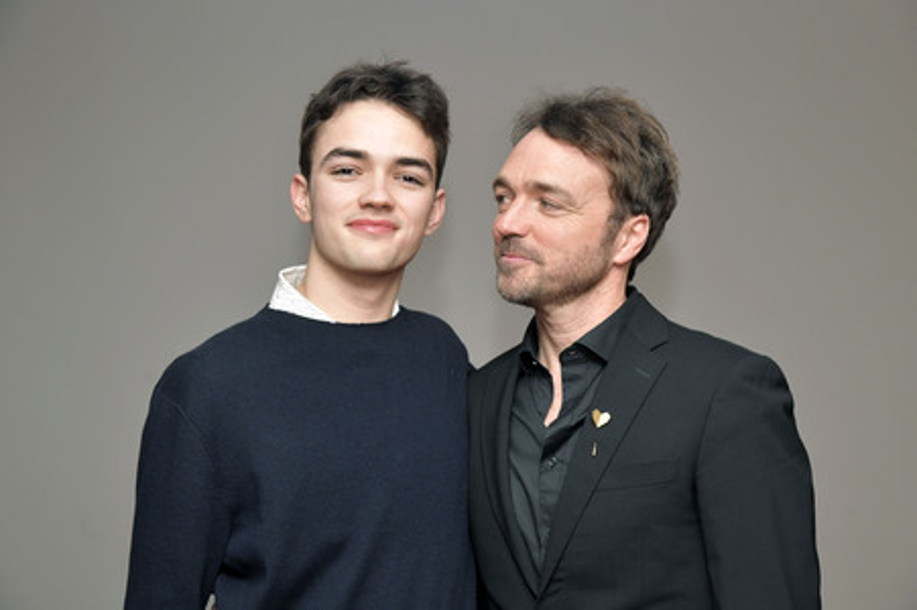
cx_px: 458
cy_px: 305
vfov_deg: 20.9
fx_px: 1654
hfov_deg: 31.0
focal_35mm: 65
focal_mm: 65
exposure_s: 1/200
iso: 2000
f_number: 5.6
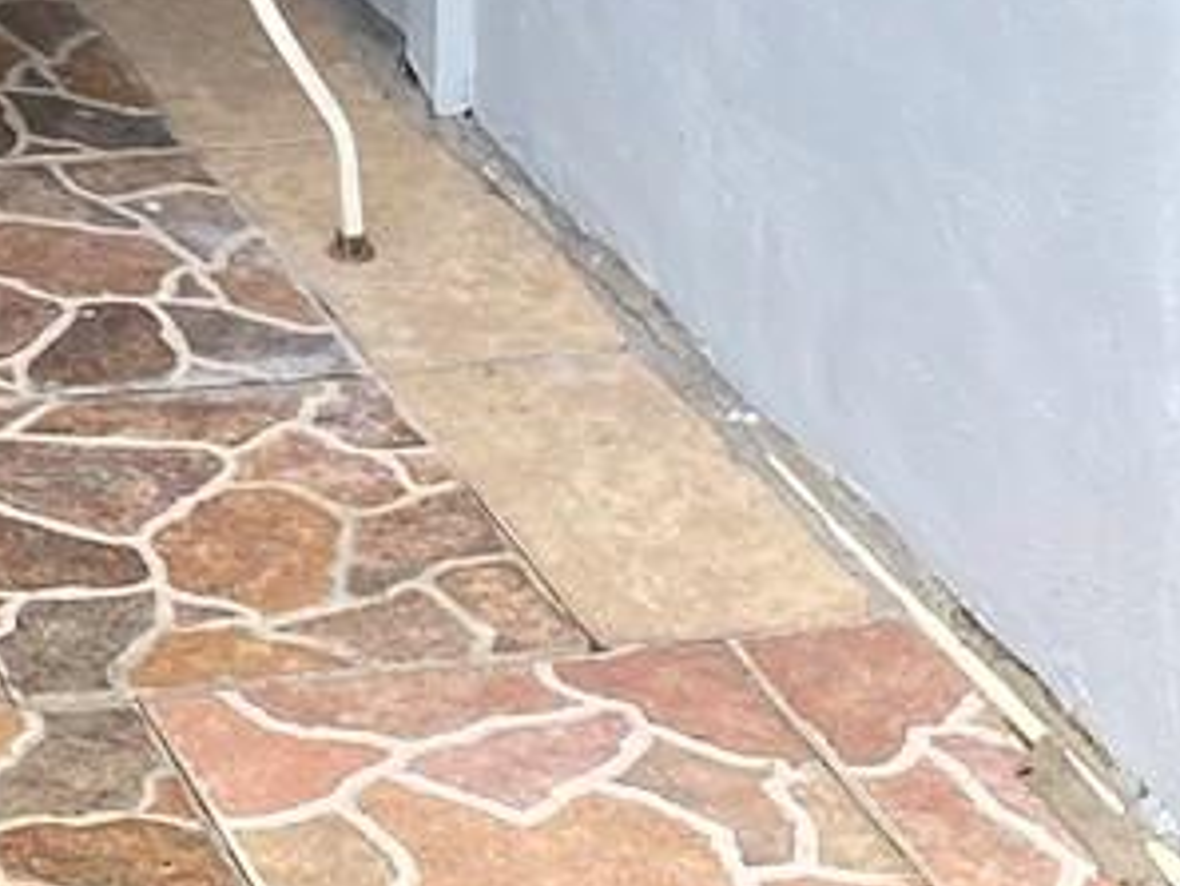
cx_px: -401
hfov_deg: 13.5
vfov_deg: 9.2
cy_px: -1458
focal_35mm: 140
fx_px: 4774
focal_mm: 4.25
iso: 32
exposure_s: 1/778
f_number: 1.8
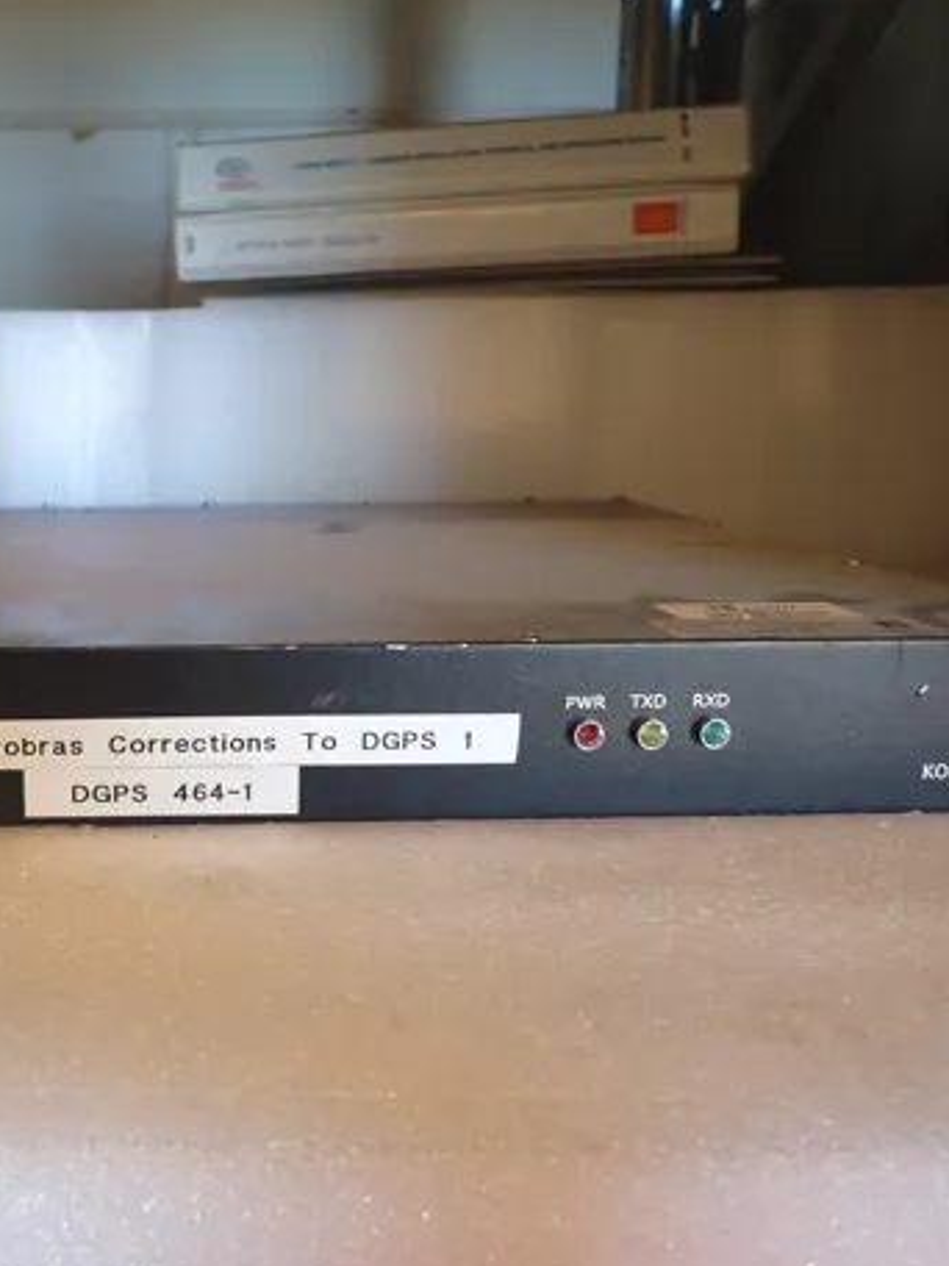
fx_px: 1243
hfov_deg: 40.4
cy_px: 640
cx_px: 214
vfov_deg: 54.0
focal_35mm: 34
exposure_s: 1/50
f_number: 2
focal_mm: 4.5
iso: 200
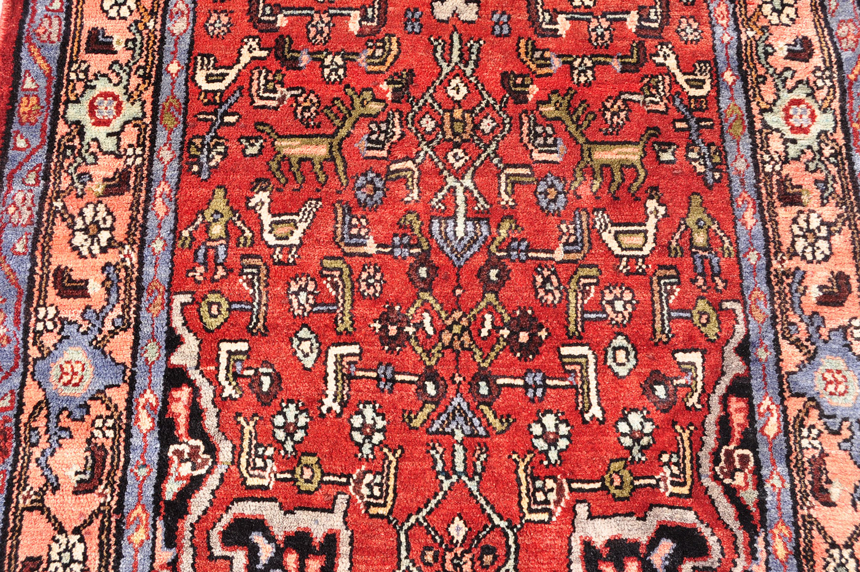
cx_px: 430
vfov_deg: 34.1
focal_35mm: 39
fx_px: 931
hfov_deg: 49.6
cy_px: 286
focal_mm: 26
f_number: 9
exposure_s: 1/320
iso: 200
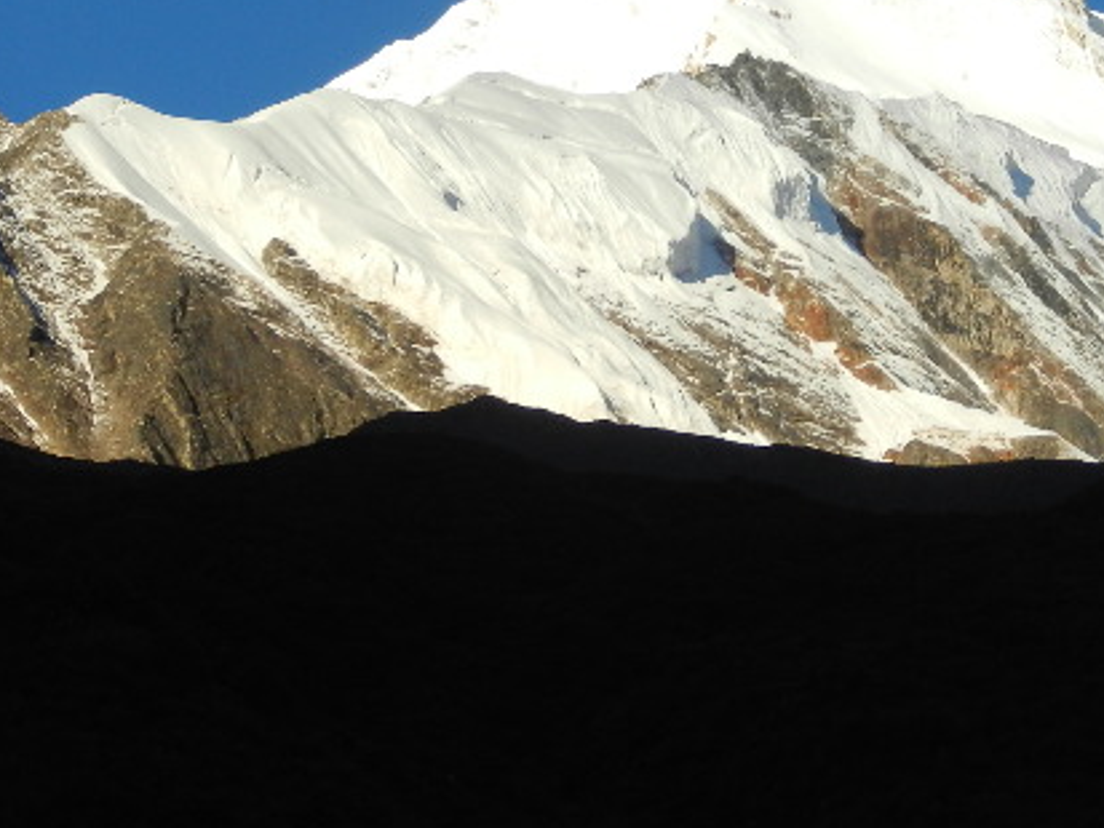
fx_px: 7593
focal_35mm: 238
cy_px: 80
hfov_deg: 8.3
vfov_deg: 6.2
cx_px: 714
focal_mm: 22.2
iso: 160
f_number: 5.1
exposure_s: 1/500
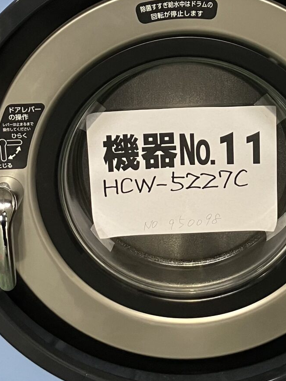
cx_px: 193
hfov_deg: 17.9
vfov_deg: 23.7
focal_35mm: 82
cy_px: 125
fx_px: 903
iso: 80
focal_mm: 3.99
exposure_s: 1/60
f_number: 1.8
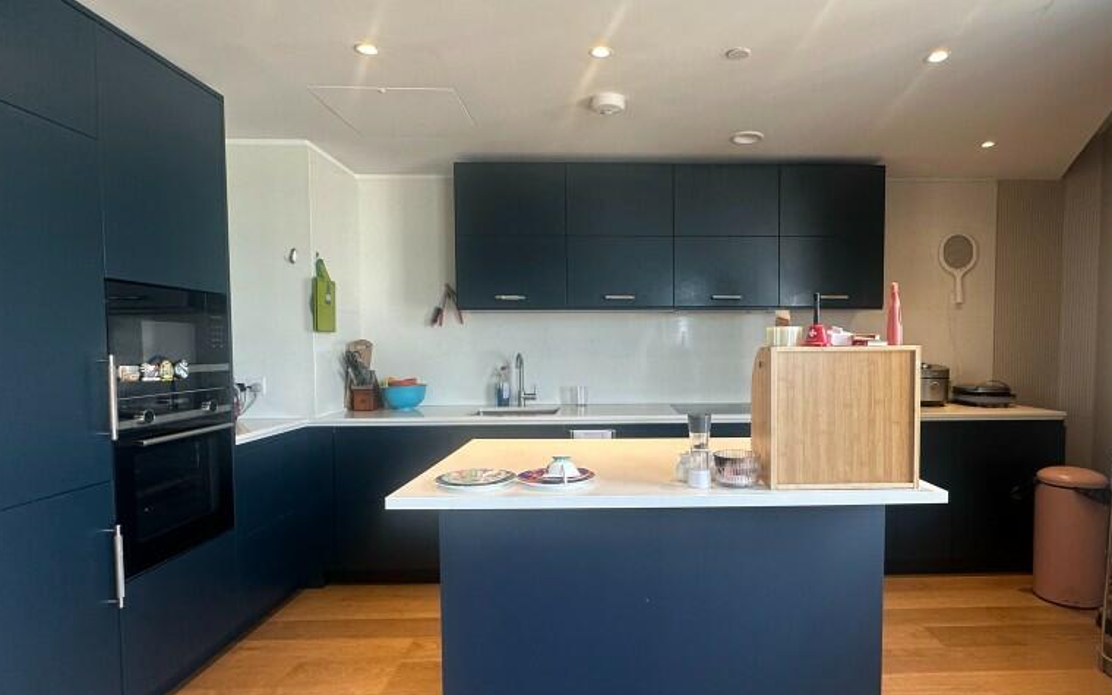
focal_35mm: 20
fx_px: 606
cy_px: 375
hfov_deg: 84.5
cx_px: 635
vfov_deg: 59.6
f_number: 2.2
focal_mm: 2.22
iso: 125
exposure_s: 1/100
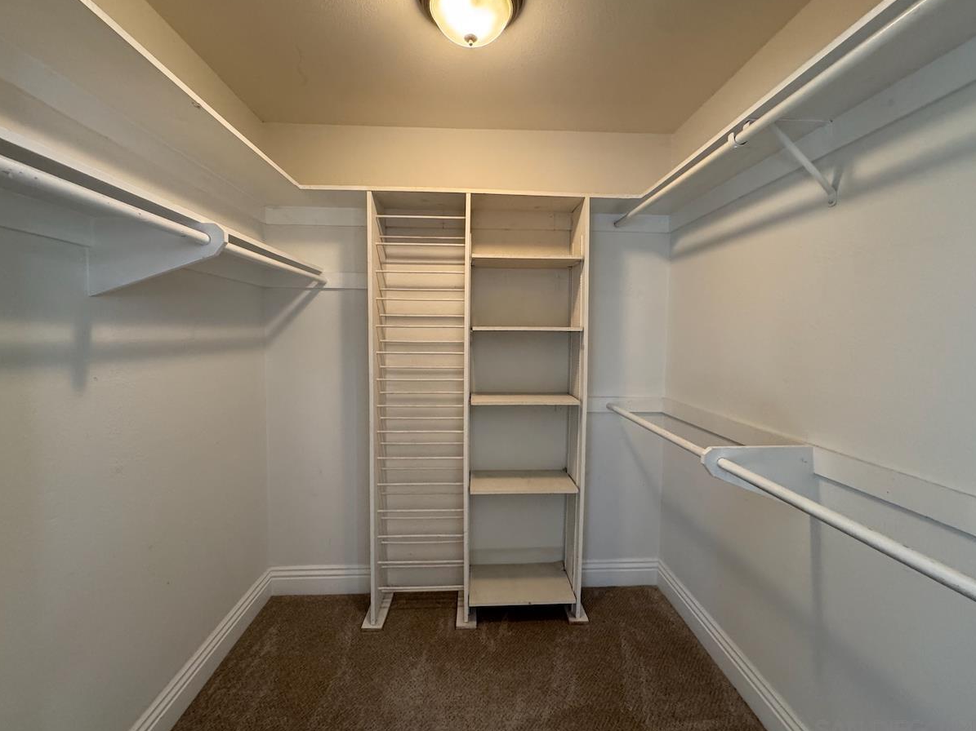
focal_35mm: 15
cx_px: 488
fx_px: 423
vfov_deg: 81.7
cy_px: 356
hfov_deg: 98.2
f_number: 2.2
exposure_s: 1/60
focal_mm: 2.22
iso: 320
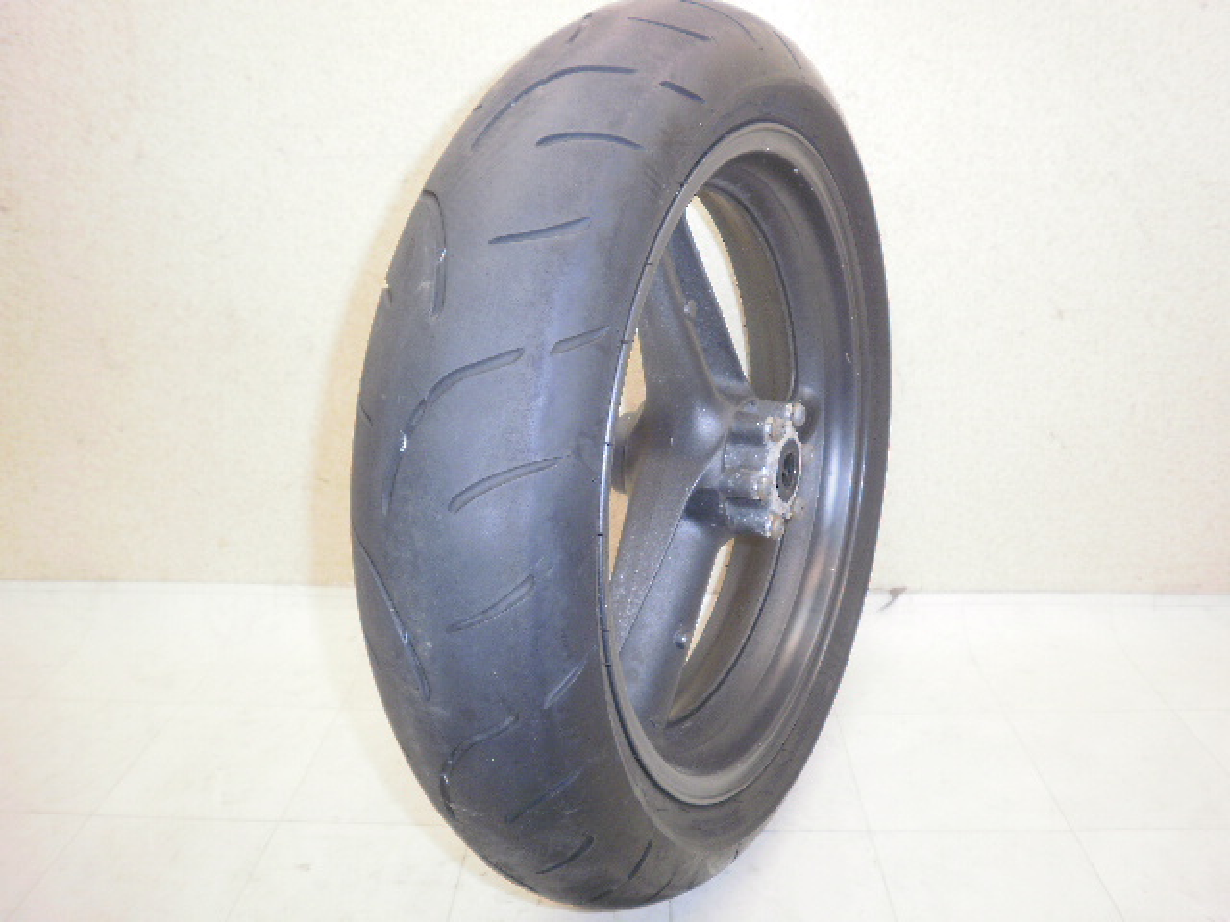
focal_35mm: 26
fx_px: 924
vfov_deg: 53.1
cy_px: 461
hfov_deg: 67.3
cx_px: 615
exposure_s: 1/40
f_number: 2.6
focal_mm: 4.65
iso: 100
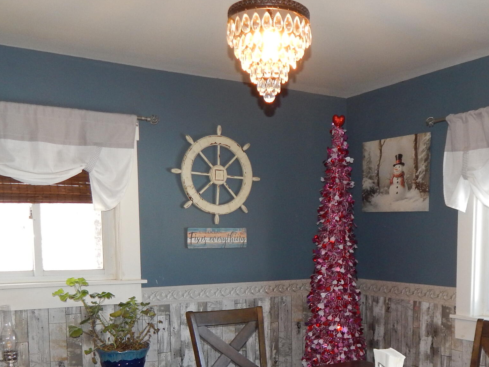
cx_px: 292
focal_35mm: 45
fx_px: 636
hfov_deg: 41.9
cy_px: 306
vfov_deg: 31.2
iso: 200
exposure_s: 1/30
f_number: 3
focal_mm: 4
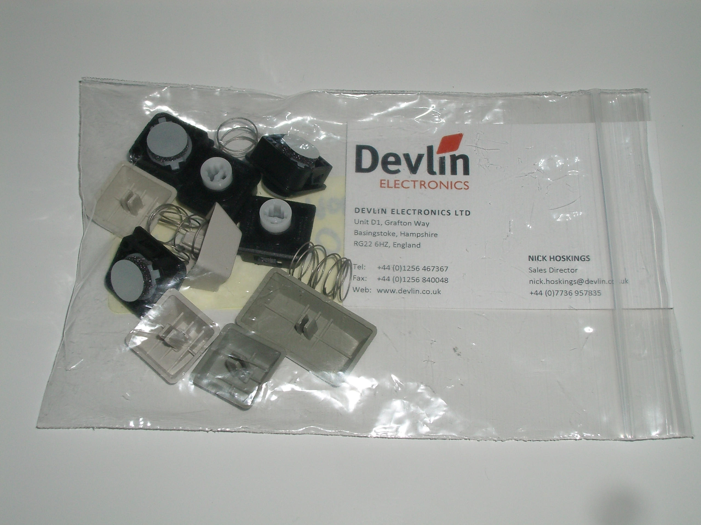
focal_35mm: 62
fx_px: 1256
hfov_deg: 31.2
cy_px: 262
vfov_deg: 23.7
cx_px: 350
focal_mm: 10.2
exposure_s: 1/60
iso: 80
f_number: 5.6
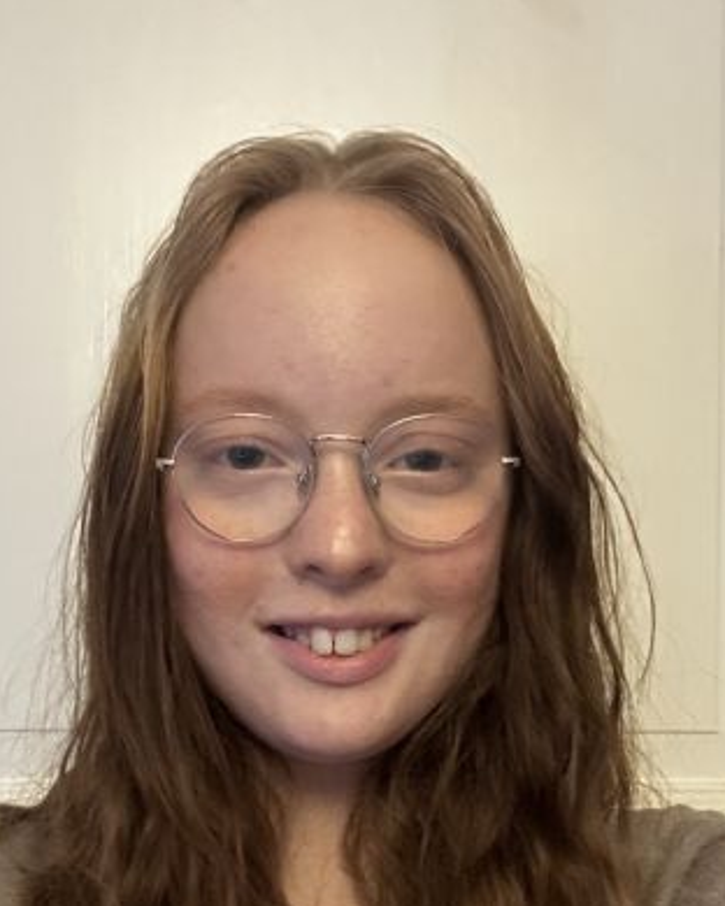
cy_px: 650
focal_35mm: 45
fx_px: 1207
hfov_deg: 33.4
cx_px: 349
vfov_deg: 40.3
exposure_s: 1/30
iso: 500
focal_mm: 2.69
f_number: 1.9
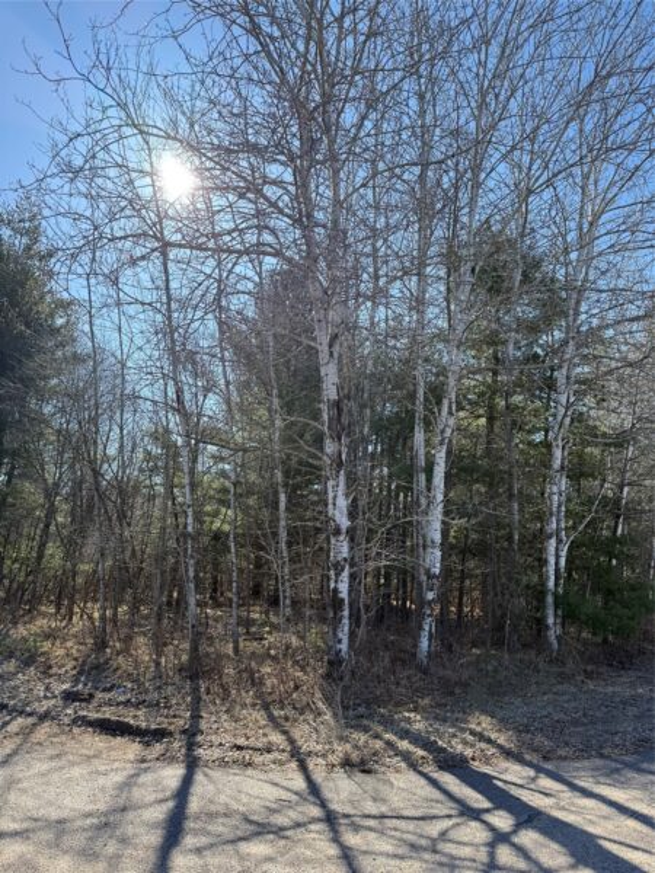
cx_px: 328
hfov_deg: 56.8
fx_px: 606
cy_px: 436
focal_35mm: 24
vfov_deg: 71.6
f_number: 1.78
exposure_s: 1/796
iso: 80
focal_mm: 6.76
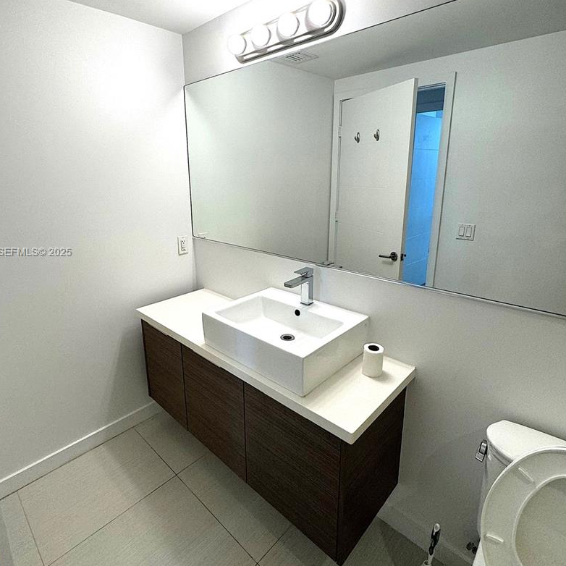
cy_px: 253
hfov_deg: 77.6
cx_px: 263
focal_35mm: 19
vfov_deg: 77.4
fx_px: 351
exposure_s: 1/120
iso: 125
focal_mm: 2.22
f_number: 2.2
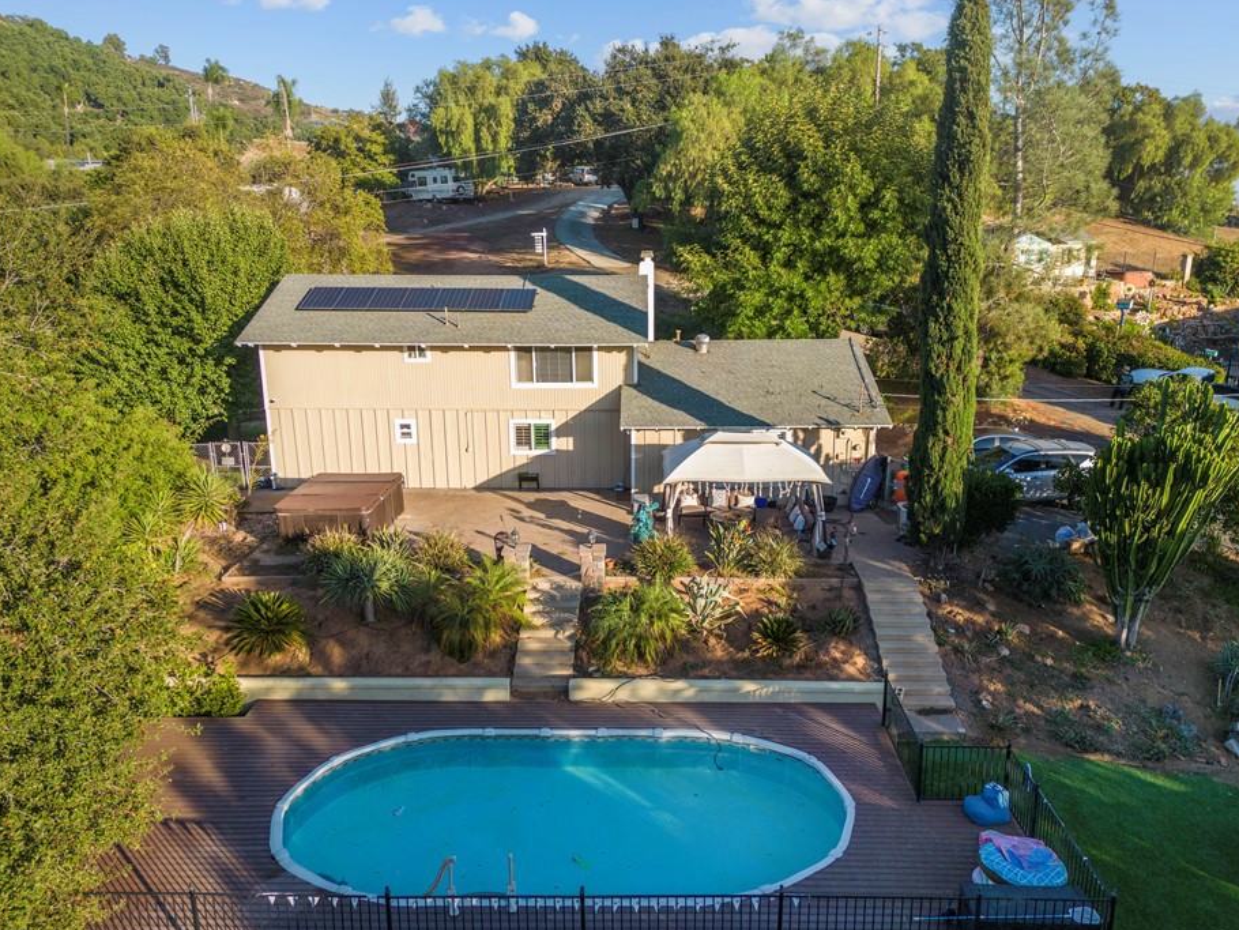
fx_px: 967
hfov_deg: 65.3
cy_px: 478
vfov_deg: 51.4
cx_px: 620
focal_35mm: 27
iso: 100
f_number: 1.7
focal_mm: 6.72
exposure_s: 1/100
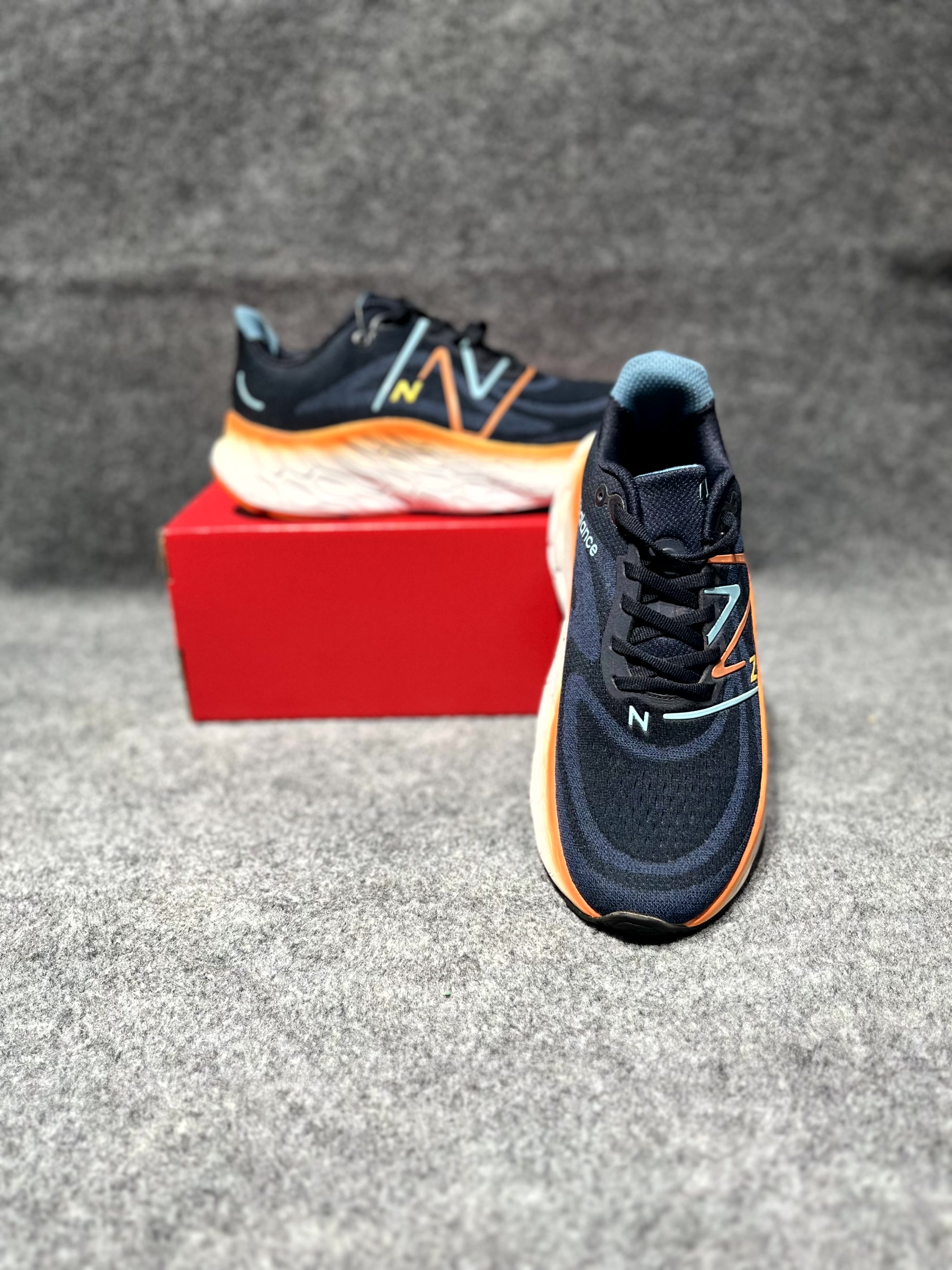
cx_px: 476
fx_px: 954
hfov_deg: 53.1
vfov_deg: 67.3
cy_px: 635
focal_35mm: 26
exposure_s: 1/100
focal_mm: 5.1
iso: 64
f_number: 1.6
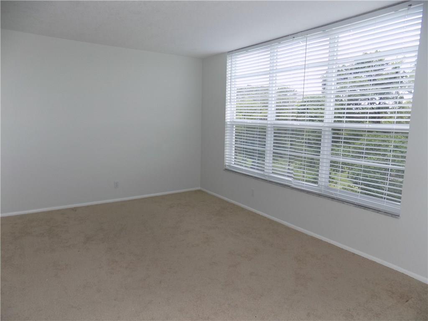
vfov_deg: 58.9
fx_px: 284
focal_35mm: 23
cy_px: 160
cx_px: 214
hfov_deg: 73.9
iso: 80
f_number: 3.1
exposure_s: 1/60
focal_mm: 4
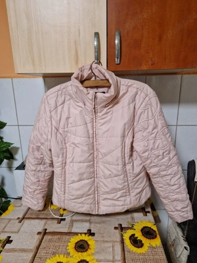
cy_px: 132
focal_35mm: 23
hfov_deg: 58.9
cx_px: 98
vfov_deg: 73.9
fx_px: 175
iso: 640
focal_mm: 5.4
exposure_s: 1/38
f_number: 1.8
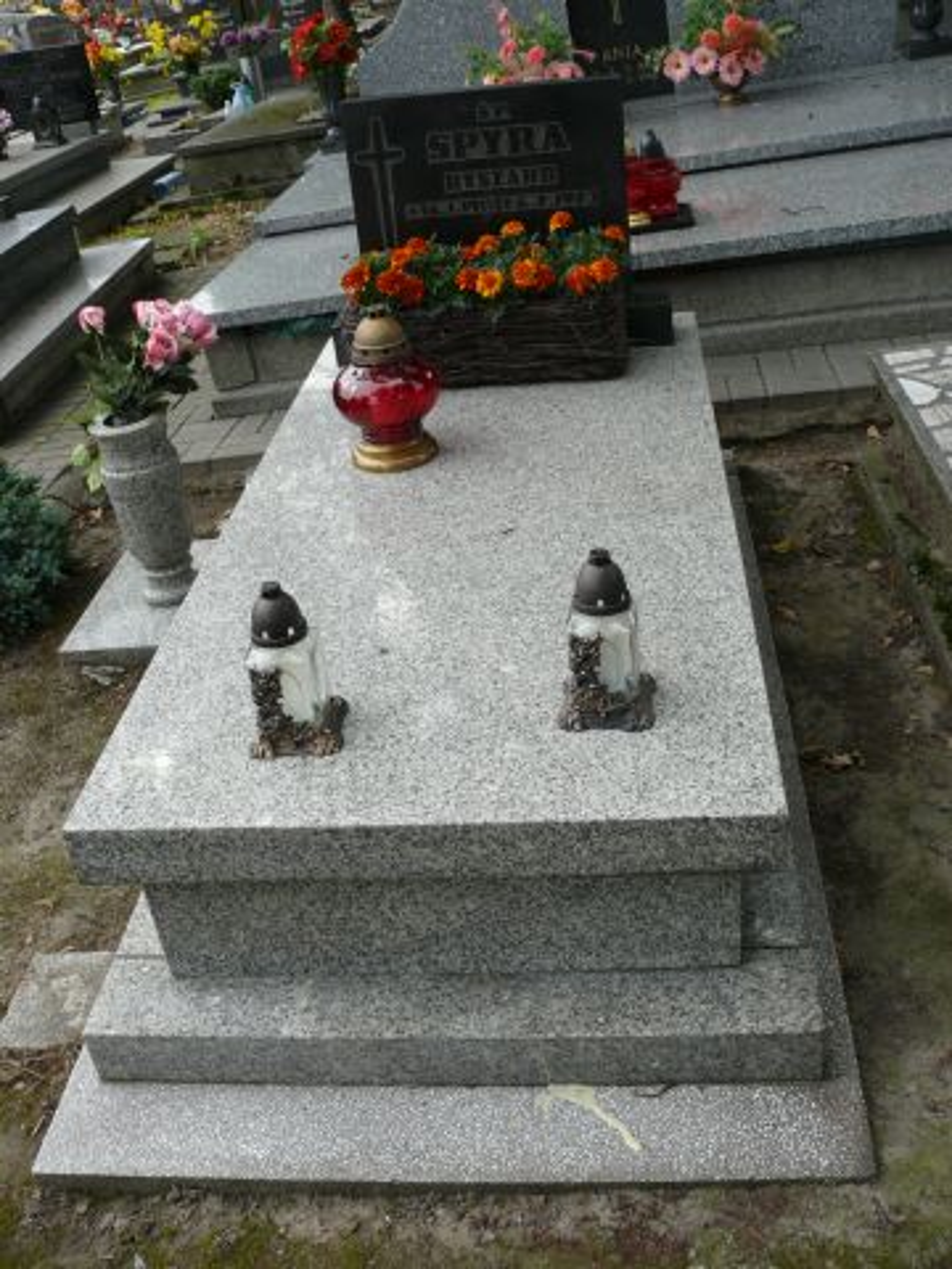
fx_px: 1283
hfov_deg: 40.7
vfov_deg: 52.6
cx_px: 476
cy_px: 634
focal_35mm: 35
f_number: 4
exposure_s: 1/160
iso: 100
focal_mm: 7.4
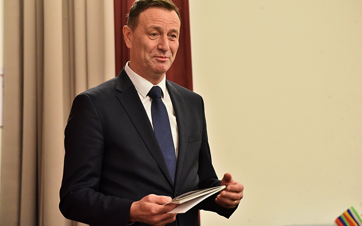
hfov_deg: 13.2
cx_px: 181
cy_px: 110
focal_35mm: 159
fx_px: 1568
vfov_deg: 8.2
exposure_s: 1/200
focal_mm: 155
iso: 5000
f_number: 7.1
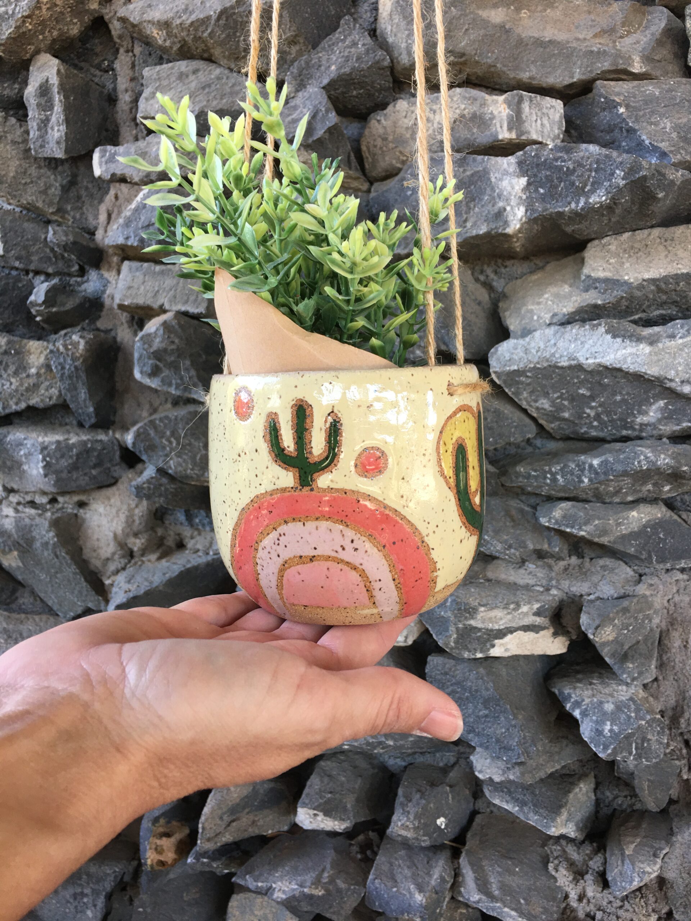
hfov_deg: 48.2
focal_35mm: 29
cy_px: 460
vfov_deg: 61.7
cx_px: 346
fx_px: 772
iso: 25
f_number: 2.2
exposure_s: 1/40
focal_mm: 4.15
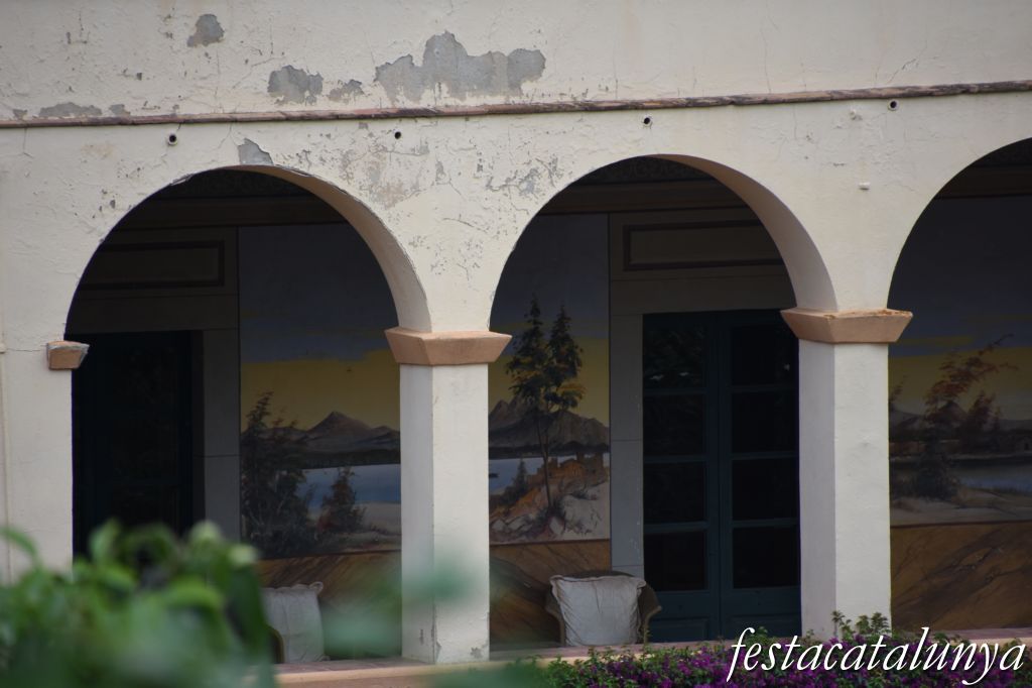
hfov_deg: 4.6
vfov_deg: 3.1
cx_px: 516
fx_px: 12895
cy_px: 344
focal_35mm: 450
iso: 400
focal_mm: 300
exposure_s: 1/400
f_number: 6.3
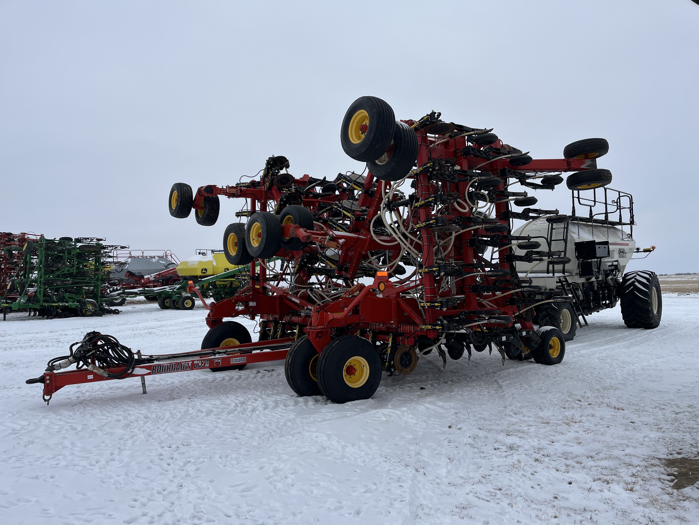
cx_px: 350
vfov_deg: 53.1
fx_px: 525
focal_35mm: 26
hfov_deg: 67.3
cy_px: 262
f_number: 1.6
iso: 50
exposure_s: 1/2899
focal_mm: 5.1
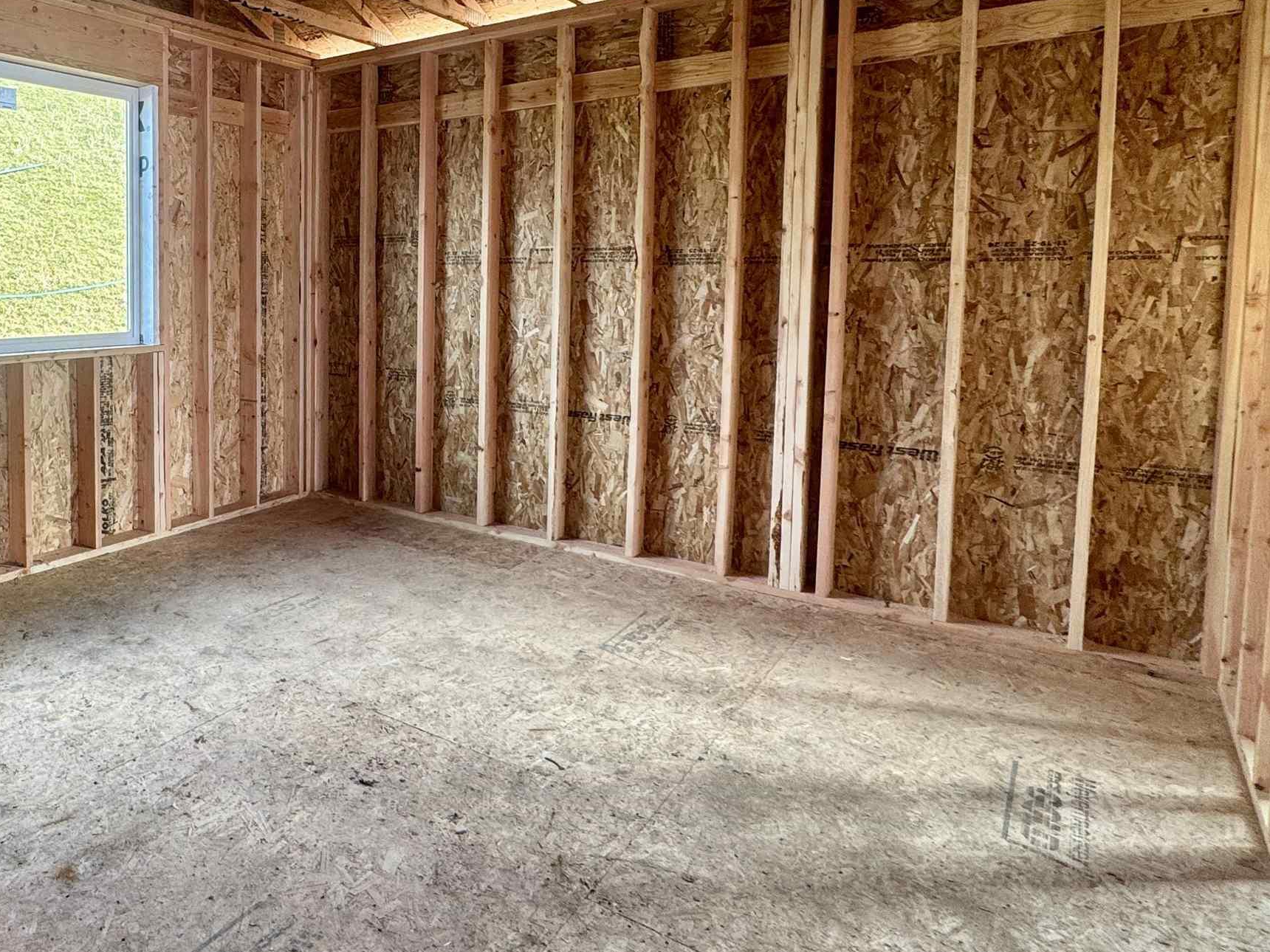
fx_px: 917
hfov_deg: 63.1
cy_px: 337
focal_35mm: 25
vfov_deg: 54.0
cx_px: 244
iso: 64
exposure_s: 1/99
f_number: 2.2
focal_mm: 2.22
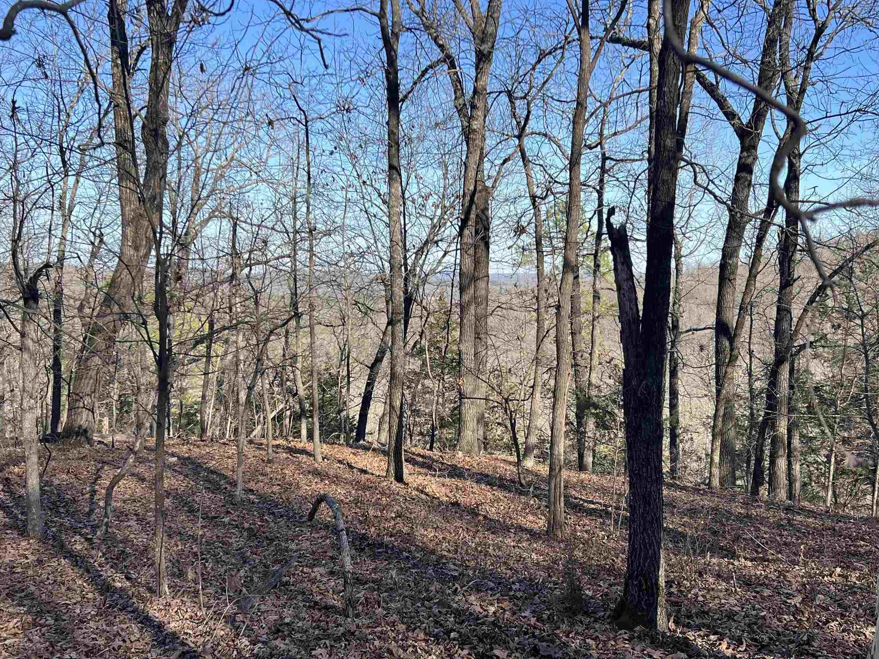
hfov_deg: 51.4
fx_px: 914
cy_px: 363
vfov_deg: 39.6
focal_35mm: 36
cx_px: 451
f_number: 1.5
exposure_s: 1/1808
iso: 50
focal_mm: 5.7
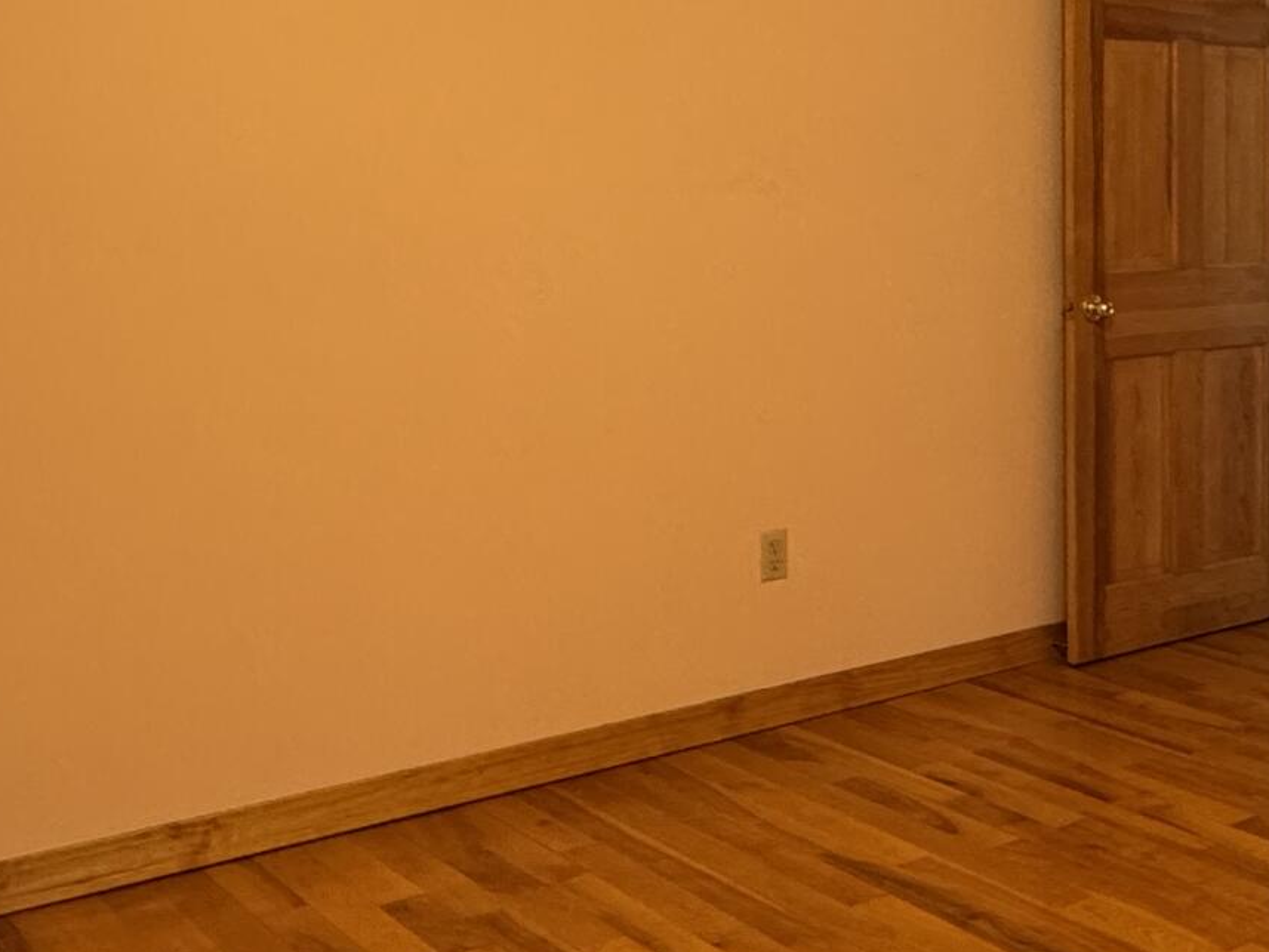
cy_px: 314
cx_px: 1134
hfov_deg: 36.6
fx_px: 1797
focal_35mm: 49
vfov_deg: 29.5
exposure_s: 1/60
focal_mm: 2.22
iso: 320
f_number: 2.2
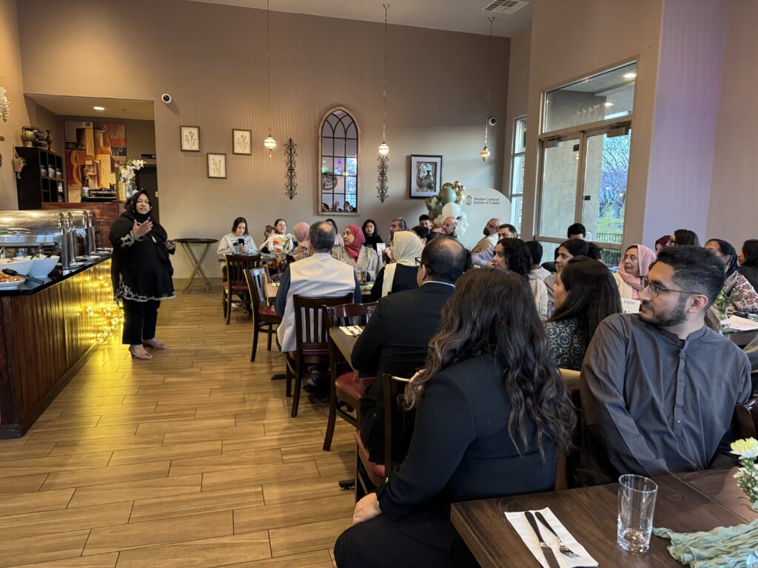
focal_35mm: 24
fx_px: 526
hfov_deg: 71.6
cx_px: 379
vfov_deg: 56.8
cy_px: 284
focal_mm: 6.76
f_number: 1.78
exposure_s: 1/40
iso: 1000
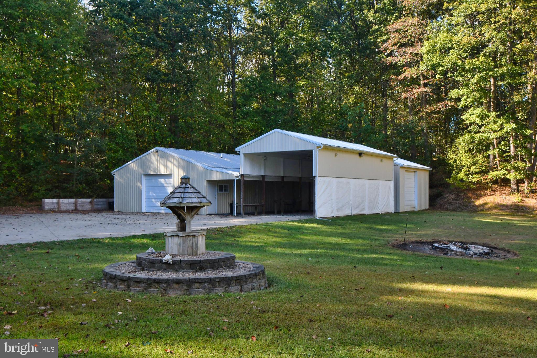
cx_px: 268
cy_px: 179
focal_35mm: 36
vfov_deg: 36.9
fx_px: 537
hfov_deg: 53.1
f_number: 16
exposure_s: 1/100
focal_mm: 24
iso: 400
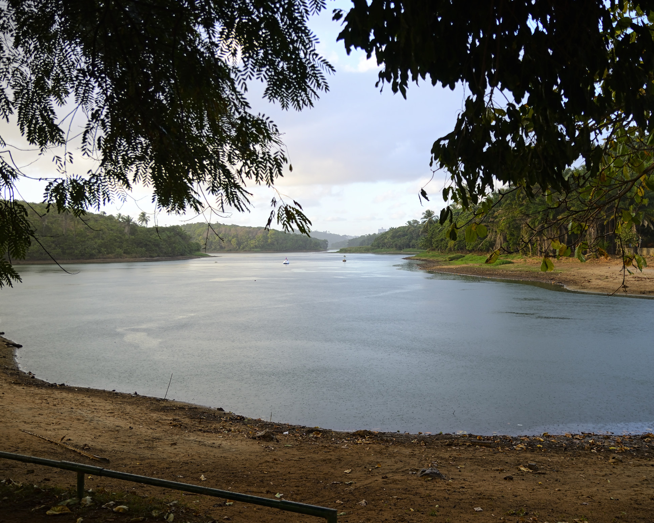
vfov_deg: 49.1
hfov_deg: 59.3
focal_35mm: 30
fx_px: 572
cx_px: 371
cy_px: 264
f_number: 3.2
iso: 100
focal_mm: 17
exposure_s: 1/125
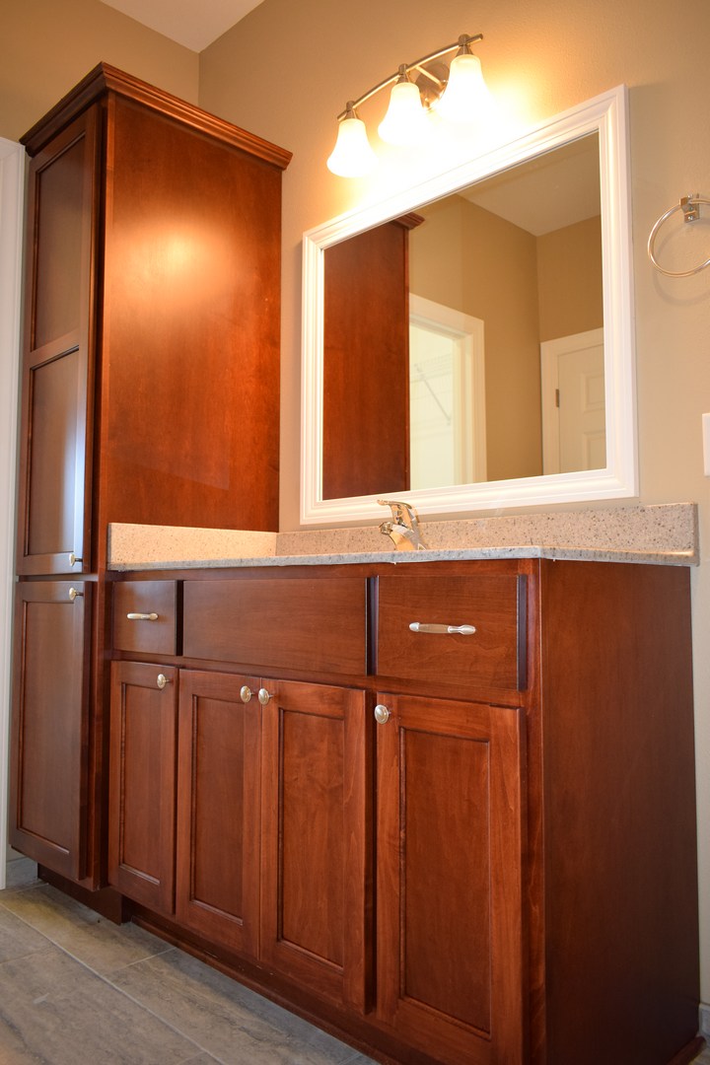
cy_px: 532
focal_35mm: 27
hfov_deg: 47.9
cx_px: 355
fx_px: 799
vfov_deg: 67.4
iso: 800
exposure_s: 1/80
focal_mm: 18
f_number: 4.5
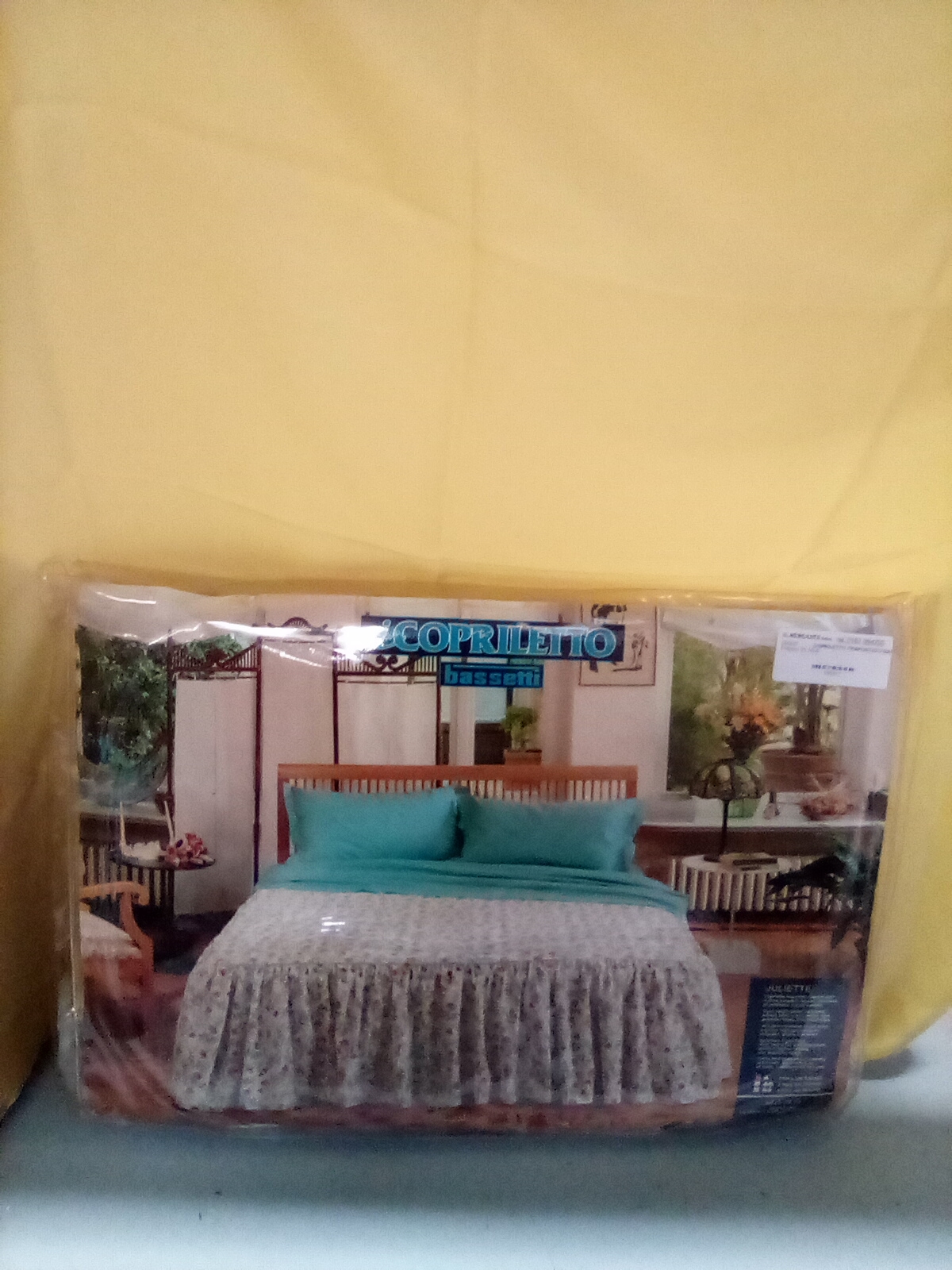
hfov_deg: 49.7
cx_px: 476
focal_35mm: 28
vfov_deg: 63.4
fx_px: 1027
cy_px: 635
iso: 303
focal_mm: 2.27
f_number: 2.2
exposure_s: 1/20
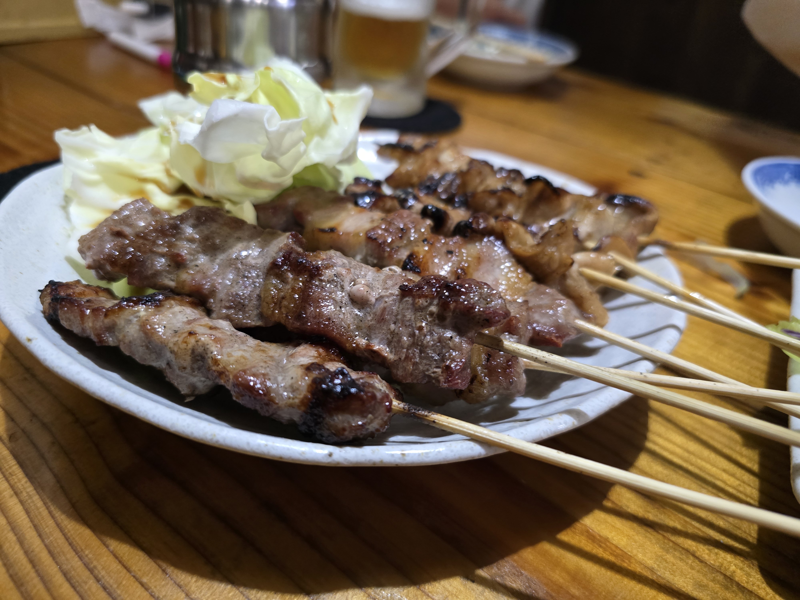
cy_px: 300
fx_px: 532
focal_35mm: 23
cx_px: 400
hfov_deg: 73.9
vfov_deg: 58.9
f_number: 1.7
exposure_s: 1/60
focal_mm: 6.3
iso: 1000
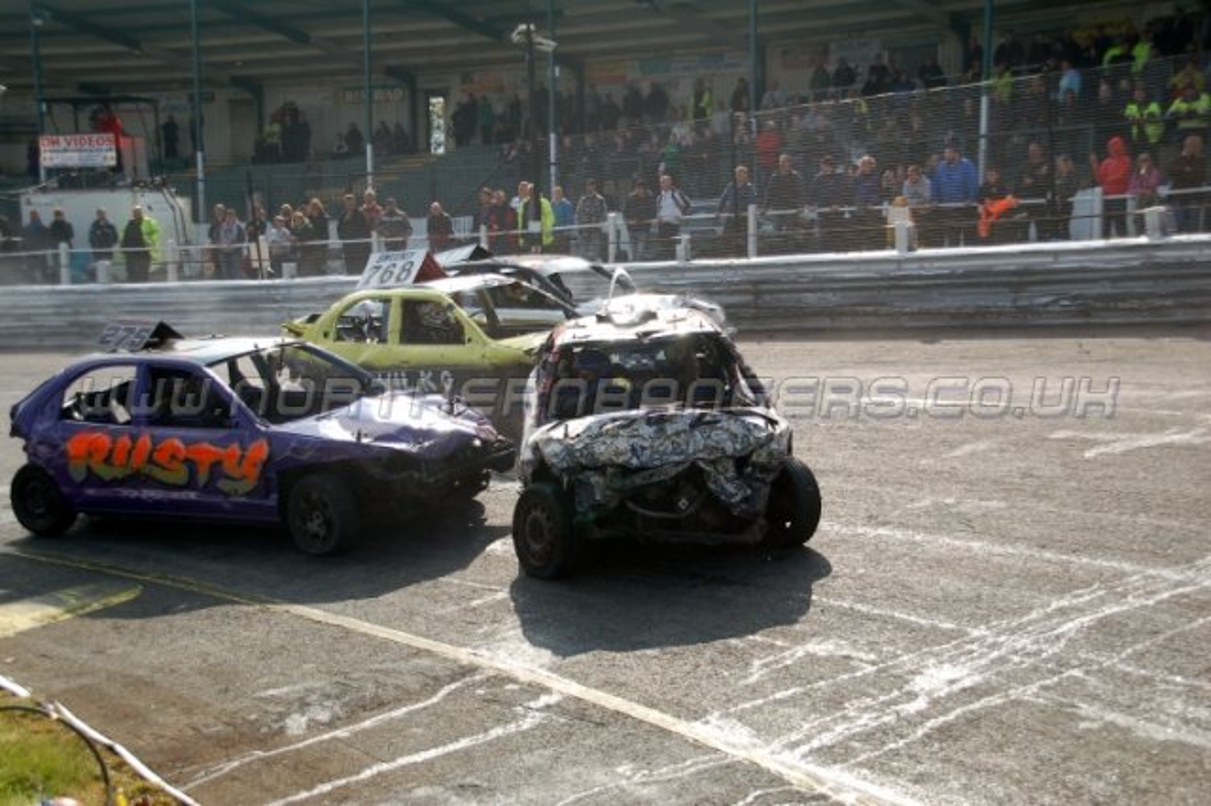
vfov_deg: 22.6
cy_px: 403
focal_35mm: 60
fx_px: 2017
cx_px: 606
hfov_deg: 33.4
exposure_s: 1/1000
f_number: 4.8
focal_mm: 40
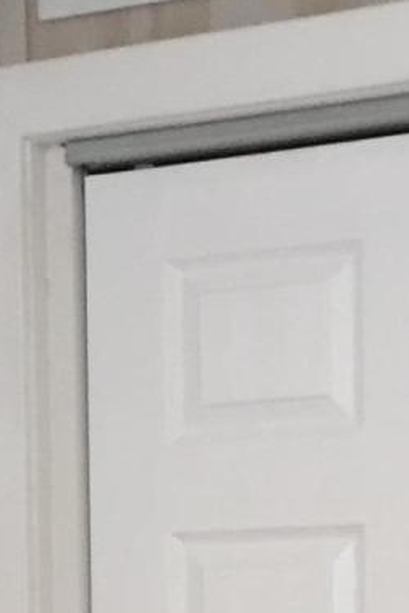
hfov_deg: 8.6
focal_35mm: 159
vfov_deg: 12.4
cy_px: 848
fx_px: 2707
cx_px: -52
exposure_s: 1/30
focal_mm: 4.15
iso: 100
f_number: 2.2
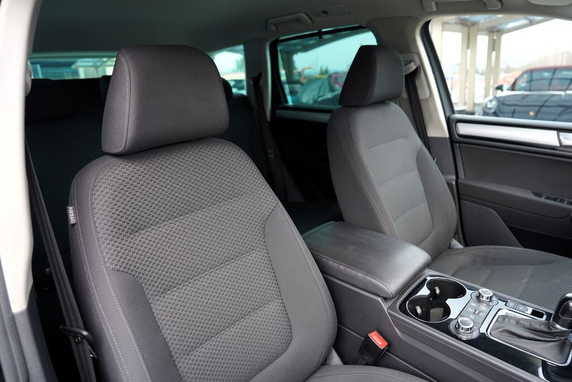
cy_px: 191
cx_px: 286
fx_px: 381
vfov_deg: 53.1
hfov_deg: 73.7
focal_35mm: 24
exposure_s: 1/60
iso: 100
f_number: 4
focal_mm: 24
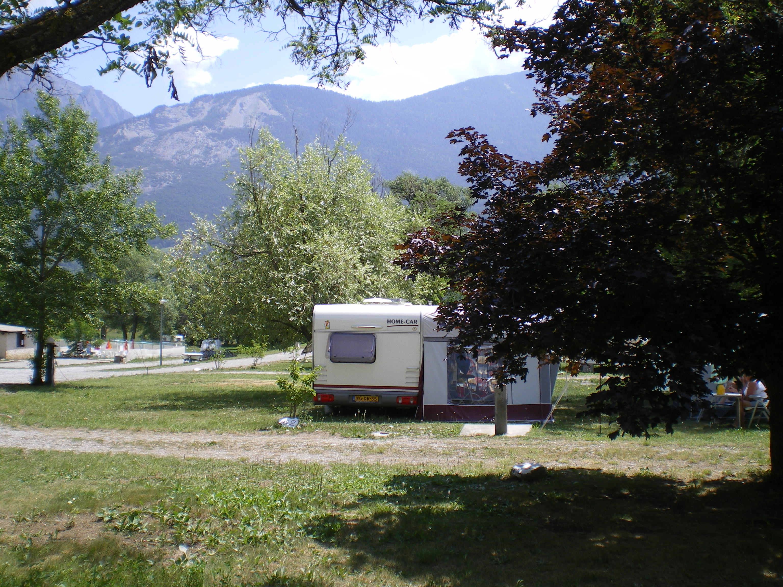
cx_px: 392
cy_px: 294
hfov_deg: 49.0
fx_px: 860
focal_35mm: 38
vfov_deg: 37.7
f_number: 4.6
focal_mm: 6.3
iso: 64
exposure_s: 1/200
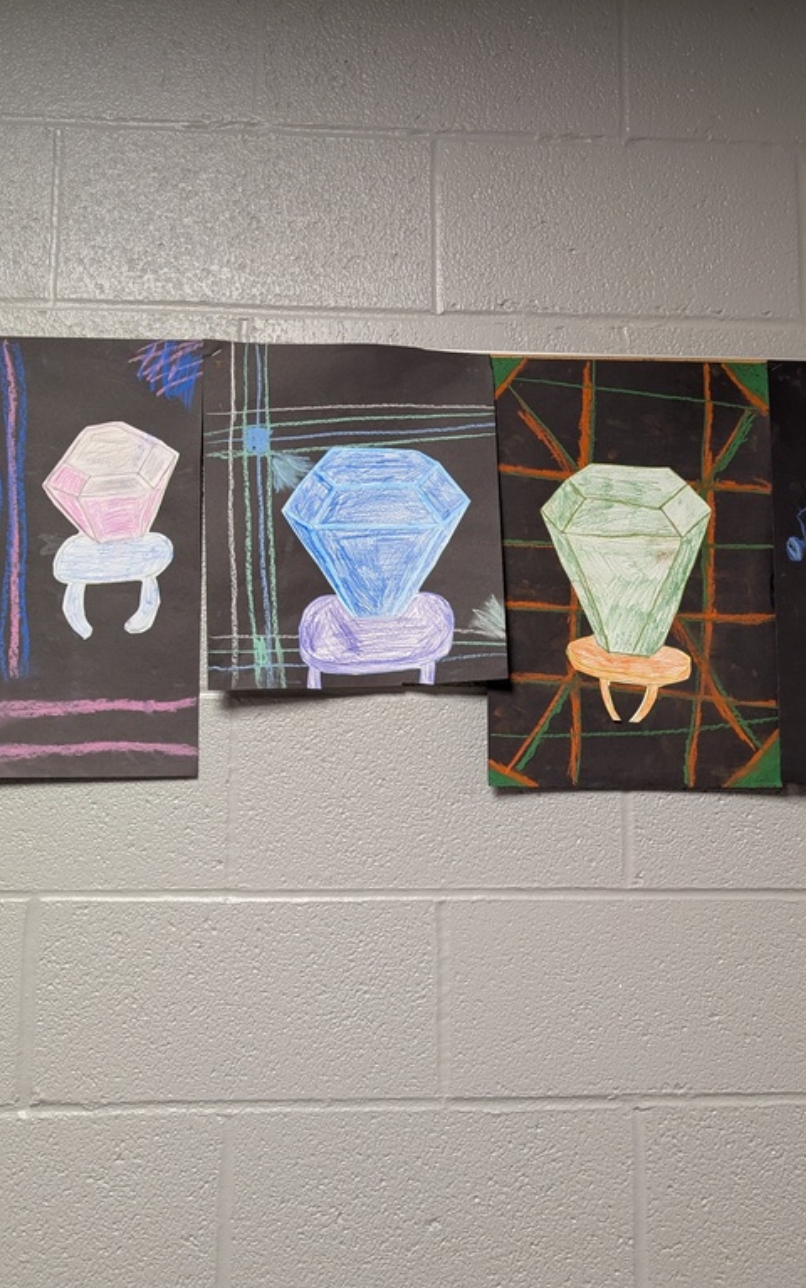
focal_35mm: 34
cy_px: 646
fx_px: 1194
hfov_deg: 37.2
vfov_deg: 56.7
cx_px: 462
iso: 115
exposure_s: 1/40
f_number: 1.68
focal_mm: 6.9
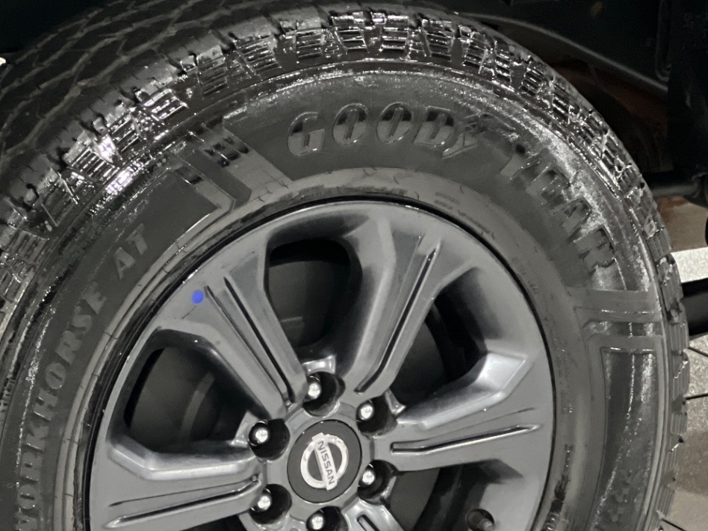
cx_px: 287
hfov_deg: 12.7
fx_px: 3191
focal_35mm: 156
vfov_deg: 9.5
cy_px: 438
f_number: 2.8
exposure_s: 1/15
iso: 640
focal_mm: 9
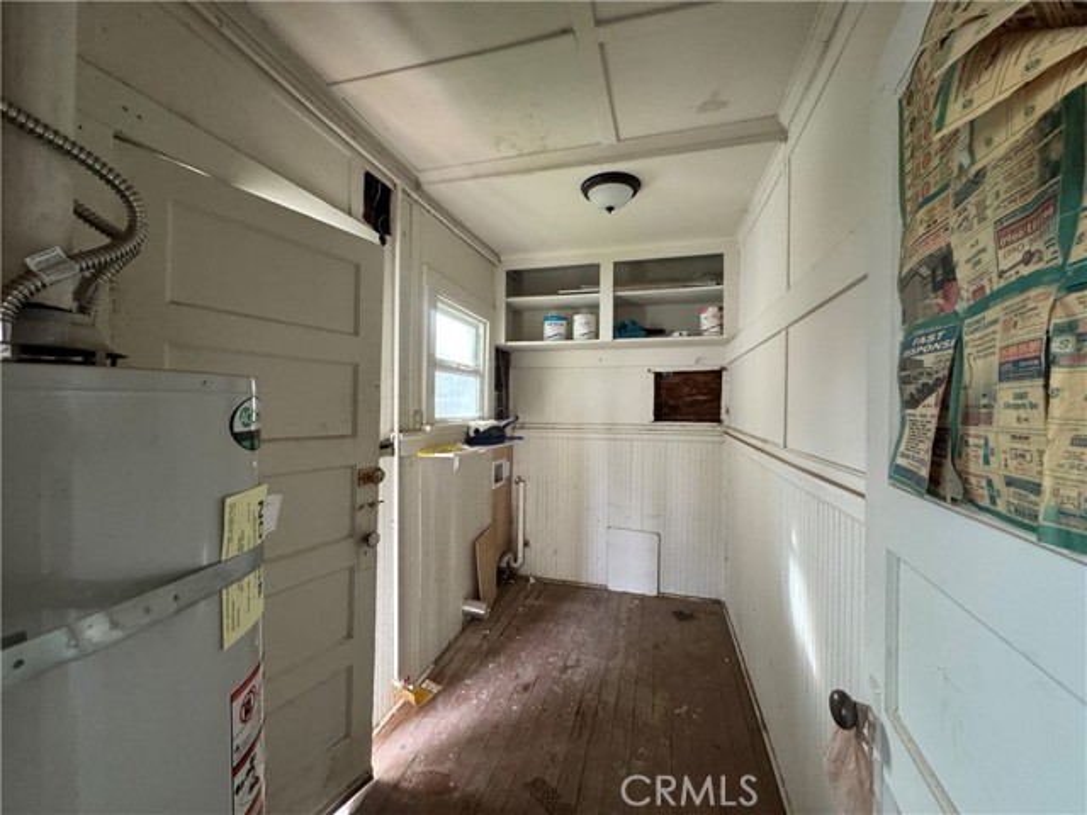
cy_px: 408
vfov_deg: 85.7
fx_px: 440
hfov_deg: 102.1
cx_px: 544
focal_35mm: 14
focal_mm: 2.22
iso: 320
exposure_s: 1/60
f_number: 2.2
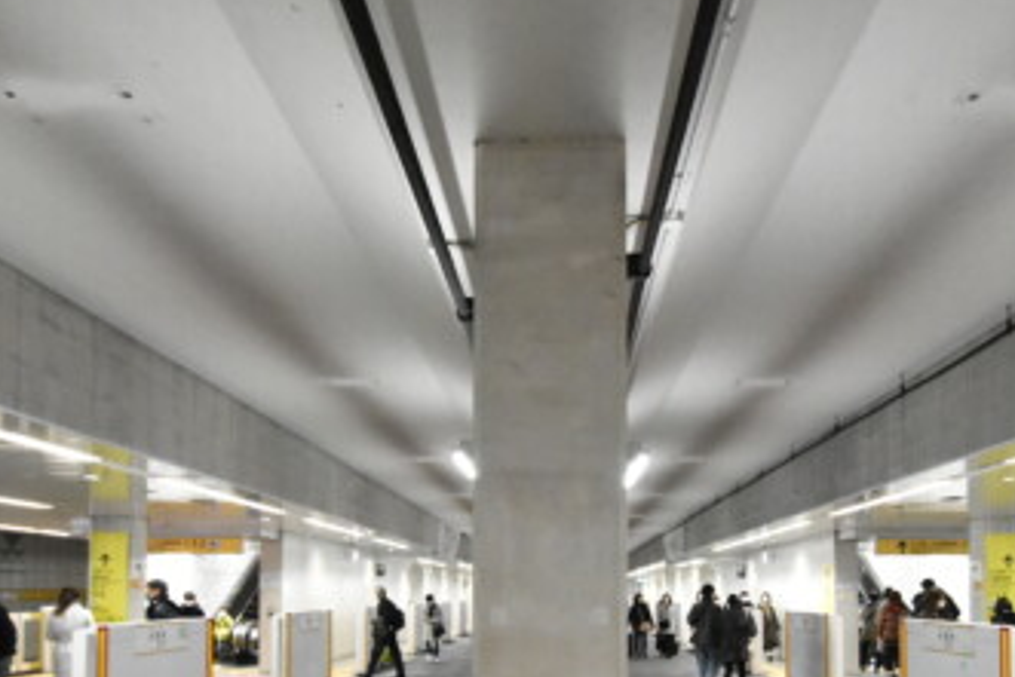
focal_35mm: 29
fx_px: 818
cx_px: 564
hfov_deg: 63.5
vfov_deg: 42.1
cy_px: 581
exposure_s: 1/100
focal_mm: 10
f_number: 5
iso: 6400
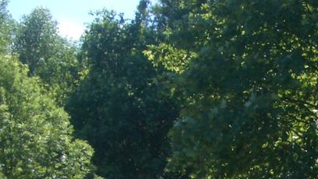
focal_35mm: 118
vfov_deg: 9.6
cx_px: 316
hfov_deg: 17.7
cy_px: 346
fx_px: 995
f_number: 4.3
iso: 50
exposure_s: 1/200
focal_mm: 5.8
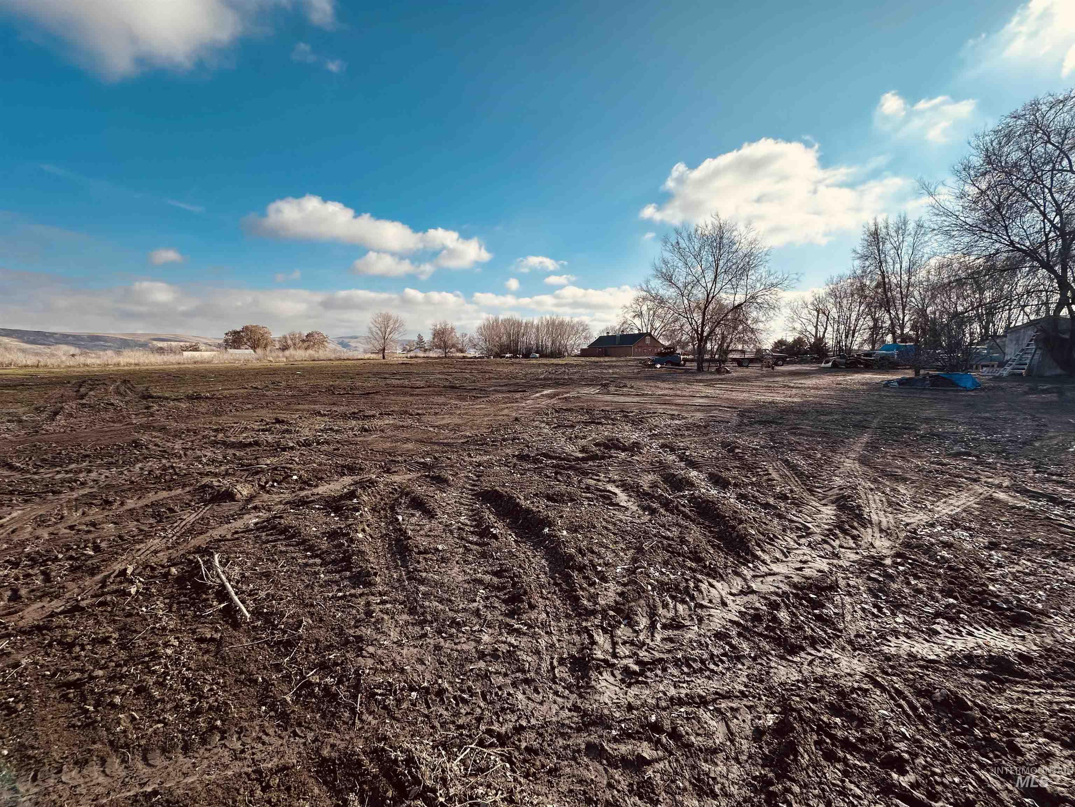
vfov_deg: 85.7
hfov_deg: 102.1
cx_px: 538
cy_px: 404
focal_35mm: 14
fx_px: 435
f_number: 2.2
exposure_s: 1/1949
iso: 50
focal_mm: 2.22
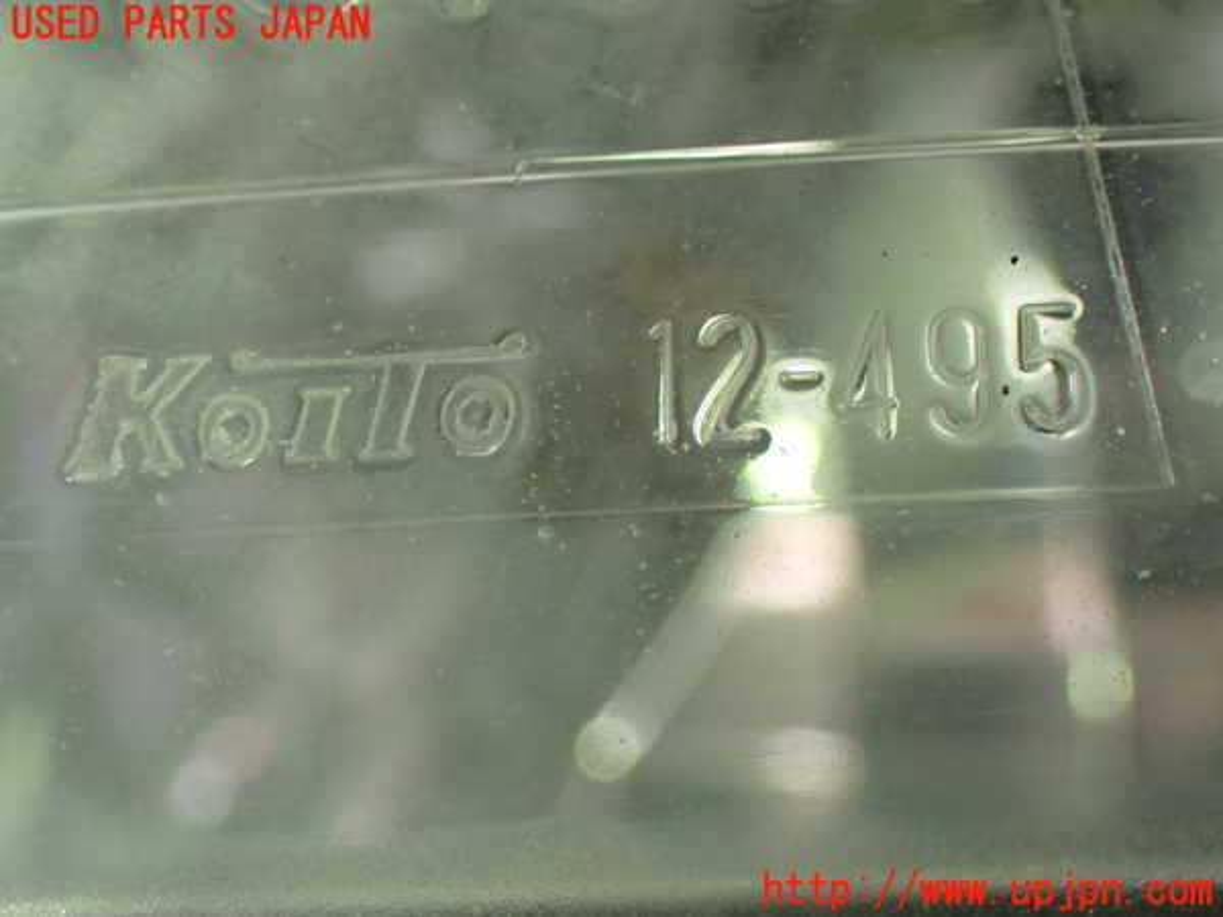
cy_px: 458
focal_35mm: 58
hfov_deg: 33.2
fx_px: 2049
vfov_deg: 25.2
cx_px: 612
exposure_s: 1/60
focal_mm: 10.35
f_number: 3.5
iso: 1000
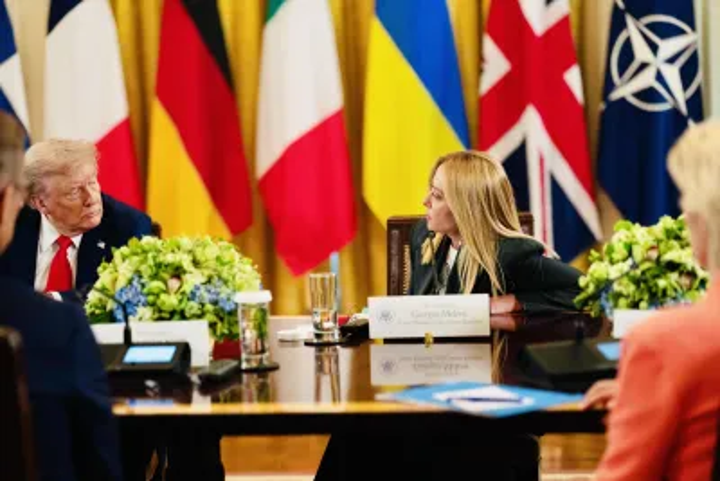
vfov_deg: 16.3
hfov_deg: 24.2
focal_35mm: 84
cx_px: 360
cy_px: 240
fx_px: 1681
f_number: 2
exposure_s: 1/250
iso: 2500
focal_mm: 84
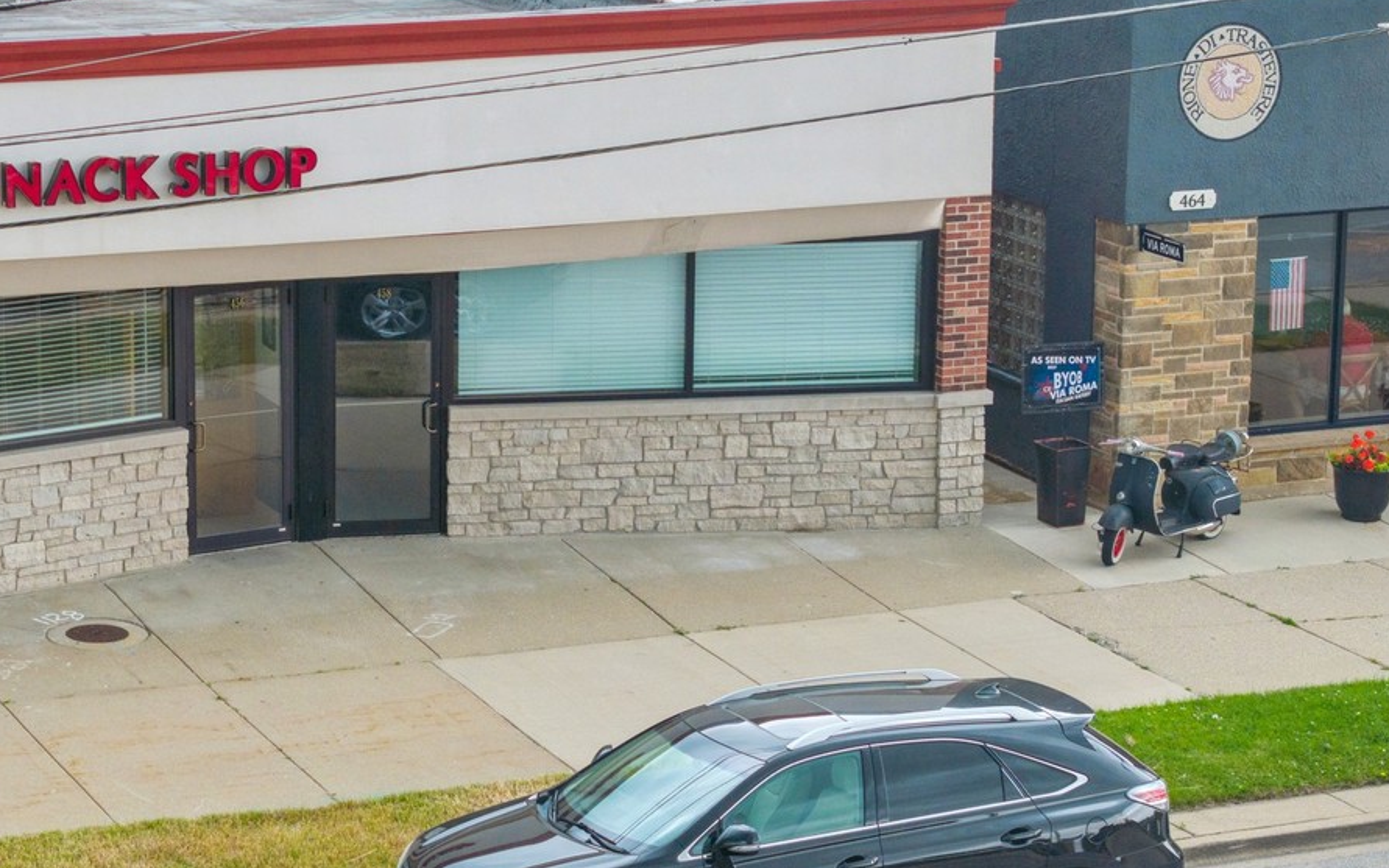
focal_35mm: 120
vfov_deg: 10.9
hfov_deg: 17.3
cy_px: 400
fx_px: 4543
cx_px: 323
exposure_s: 1/200
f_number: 2.8
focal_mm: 19.35
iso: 200
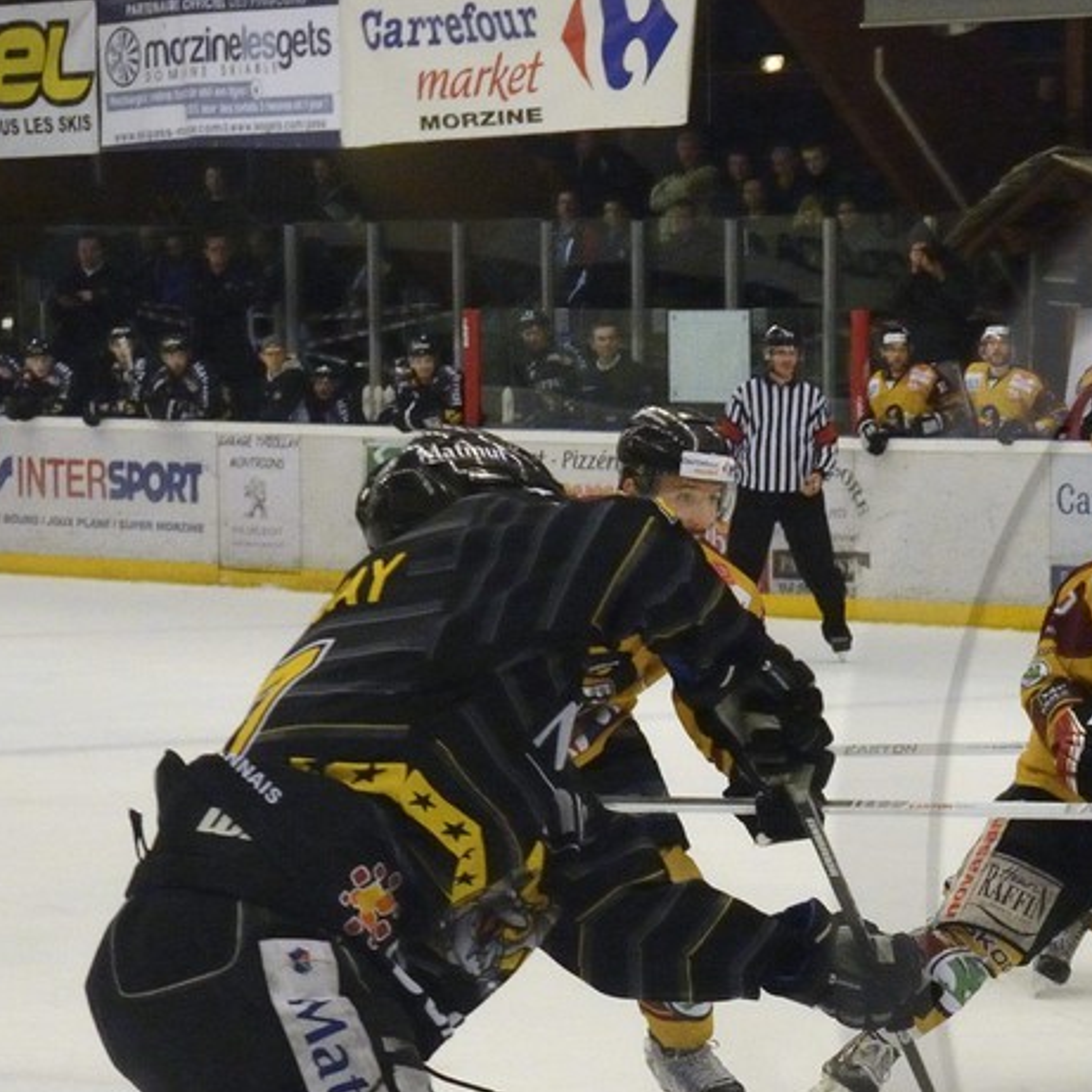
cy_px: 898
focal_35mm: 118
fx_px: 4211
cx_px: 1798
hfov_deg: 13.6
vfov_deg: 14.7
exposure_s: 1/1250
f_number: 5
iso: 6400
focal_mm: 40
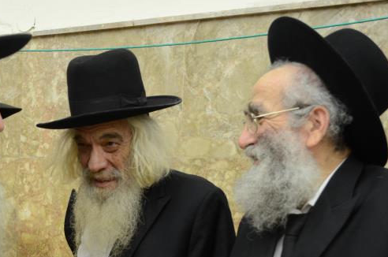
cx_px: 128
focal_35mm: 78
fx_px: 839
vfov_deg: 17.2
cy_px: 227
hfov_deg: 25.9
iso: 1000
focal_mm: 25
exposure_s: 1/125
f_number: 5
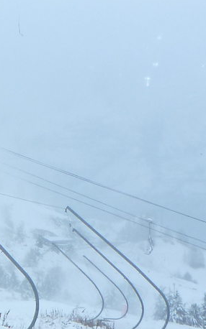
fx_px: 998
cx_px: -158
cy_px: 279
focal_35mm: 111
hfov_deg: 11.0
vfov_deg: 18.5
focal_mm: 4.5
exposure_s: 1/100
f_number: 3.5
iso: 125
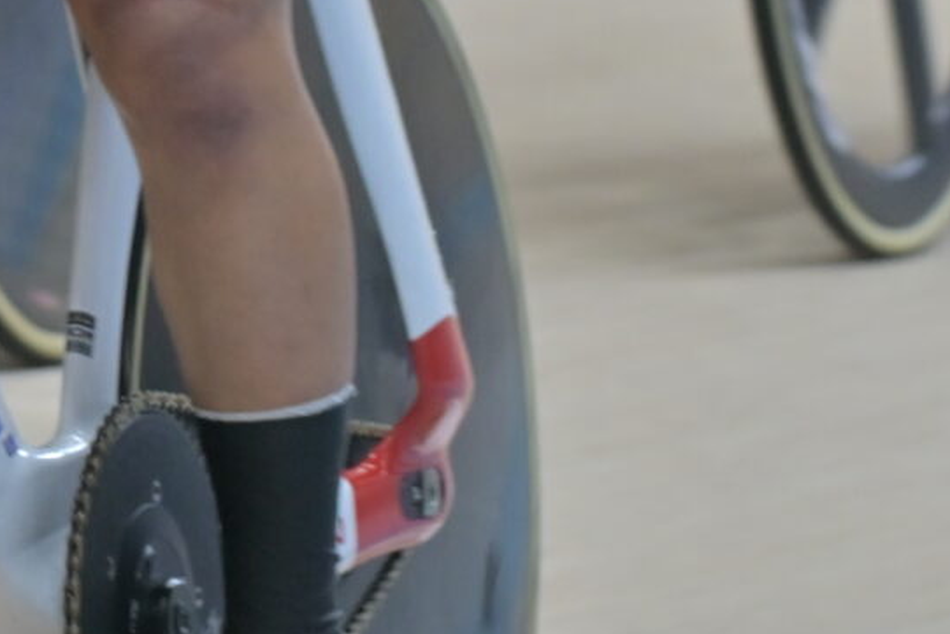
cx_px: -230
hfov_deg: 2.4
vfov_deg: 1.6
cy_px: -319
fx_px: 22488
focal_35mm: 852
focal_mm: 180
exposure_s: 1/500
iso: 1250
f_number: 6.3
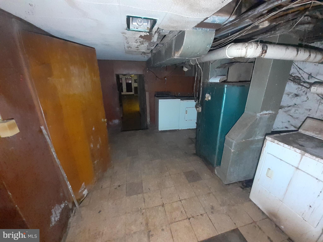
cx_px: 162
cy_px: 121
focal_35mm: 13
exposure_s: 1/10
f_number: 2.2
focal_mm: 1.13
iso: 400
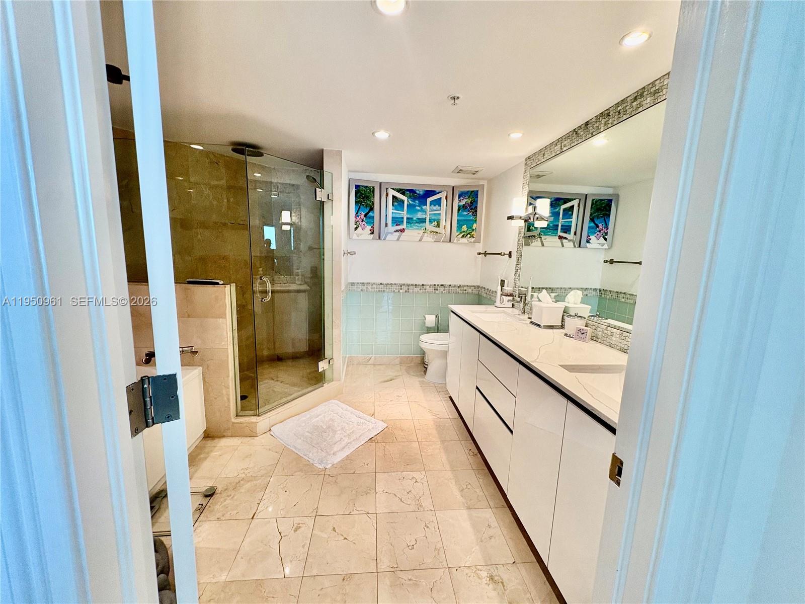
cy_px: 302
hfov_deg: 102.1
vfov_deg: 85.7
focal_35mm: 14
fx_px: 326
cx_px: 402
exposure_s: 1/60
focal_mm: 2.22
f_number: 2.2
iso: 125
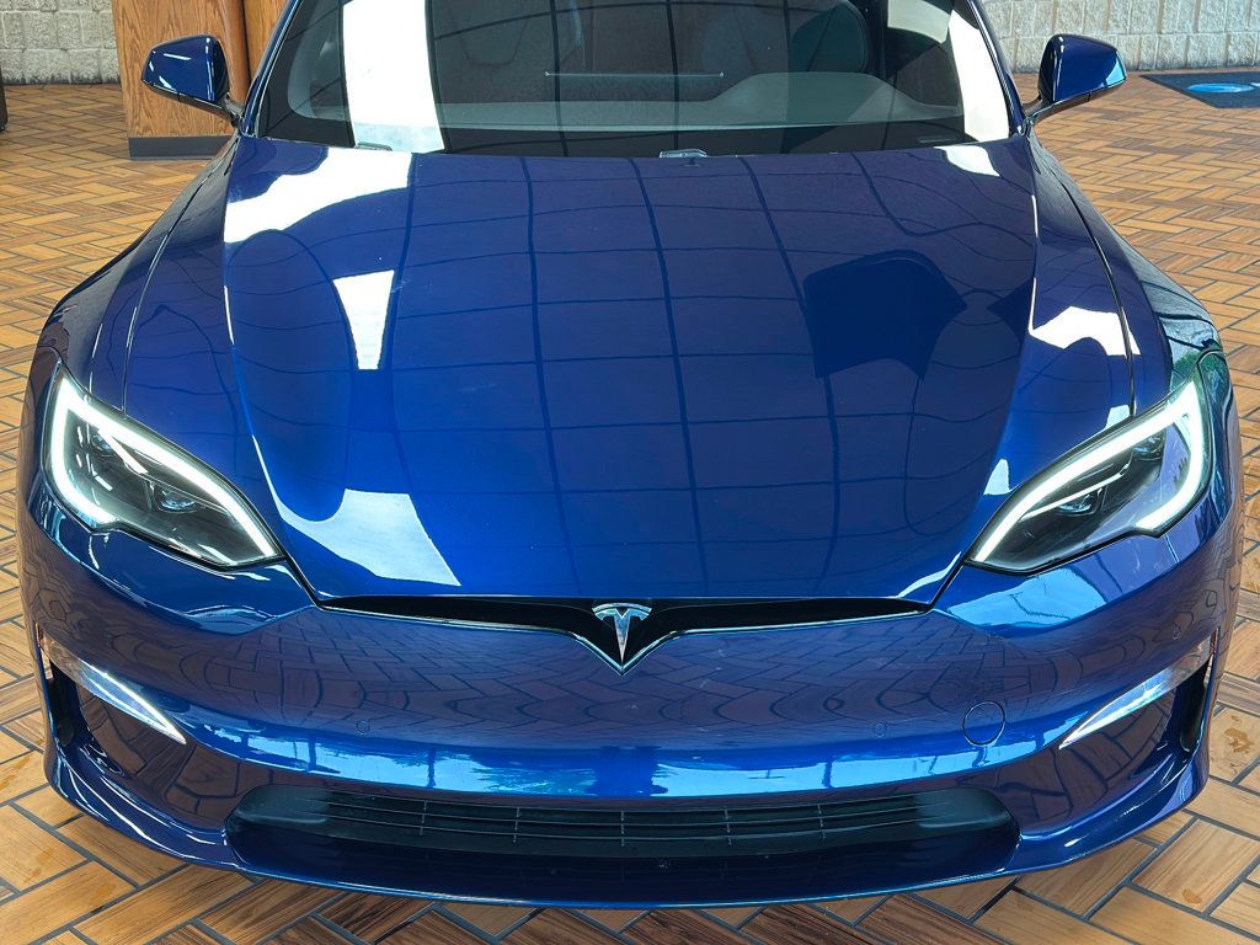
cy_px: 472
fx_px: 1747
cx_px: 630
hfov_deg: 39.7
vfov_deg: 30.3
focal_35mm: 48
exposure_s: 1/40
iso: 320
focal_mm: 6.86
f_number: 1.78
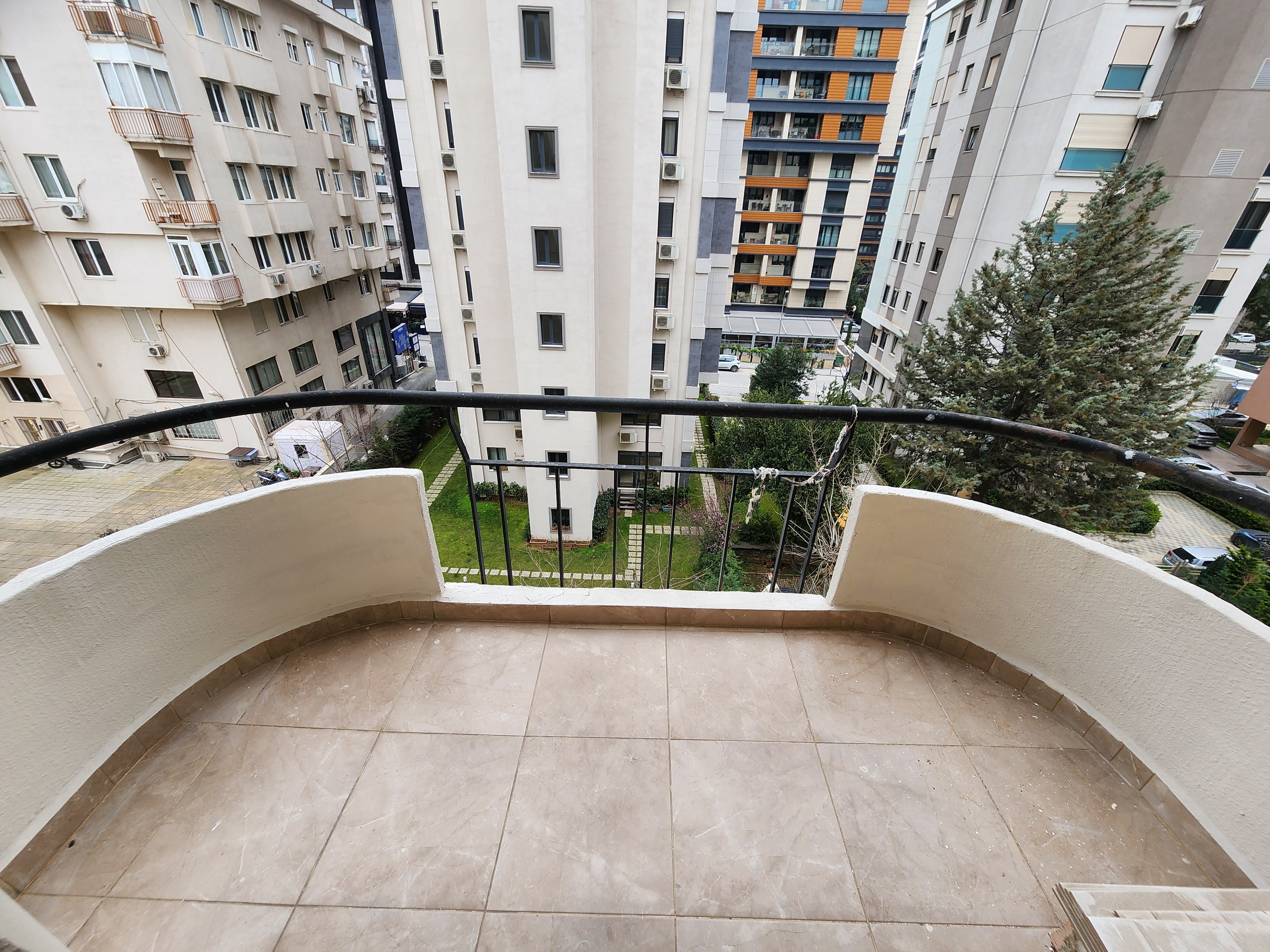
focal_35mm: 13
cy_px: 476
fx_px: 477
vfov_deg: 89.9
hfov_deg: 106.2
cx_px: 635
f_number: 2.2
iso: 50
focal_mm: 2.2
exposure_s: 1/120
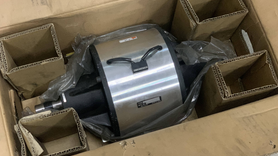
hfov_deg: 36.6
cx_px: 138
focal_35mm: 57
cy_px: 65
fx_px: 420
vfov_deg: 21.1
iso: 640
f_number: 2.4
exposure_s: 1/25
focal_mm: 6
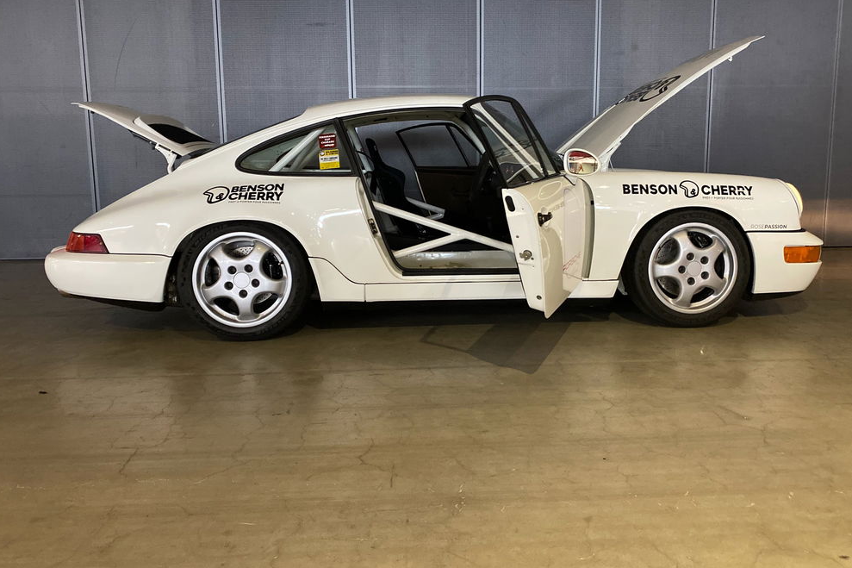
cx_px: 431
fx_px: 663
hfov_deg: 65.5
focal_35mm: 28
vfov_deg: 46.3
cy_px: 252
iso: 500
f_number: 1.8
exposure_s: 1/30
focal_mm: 4.25
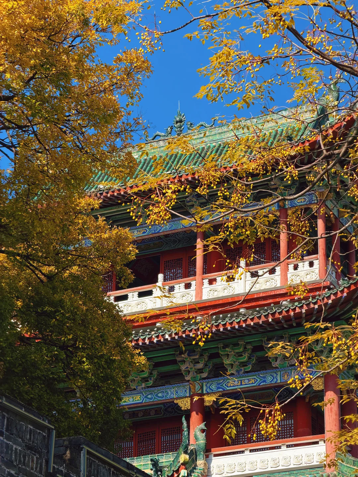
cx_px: 179
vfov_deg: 19.6
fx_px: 1379
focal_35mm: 100
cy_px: 238
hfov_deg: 14.8
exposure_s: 1/638
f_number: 2.8
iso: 25
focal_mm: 16.89
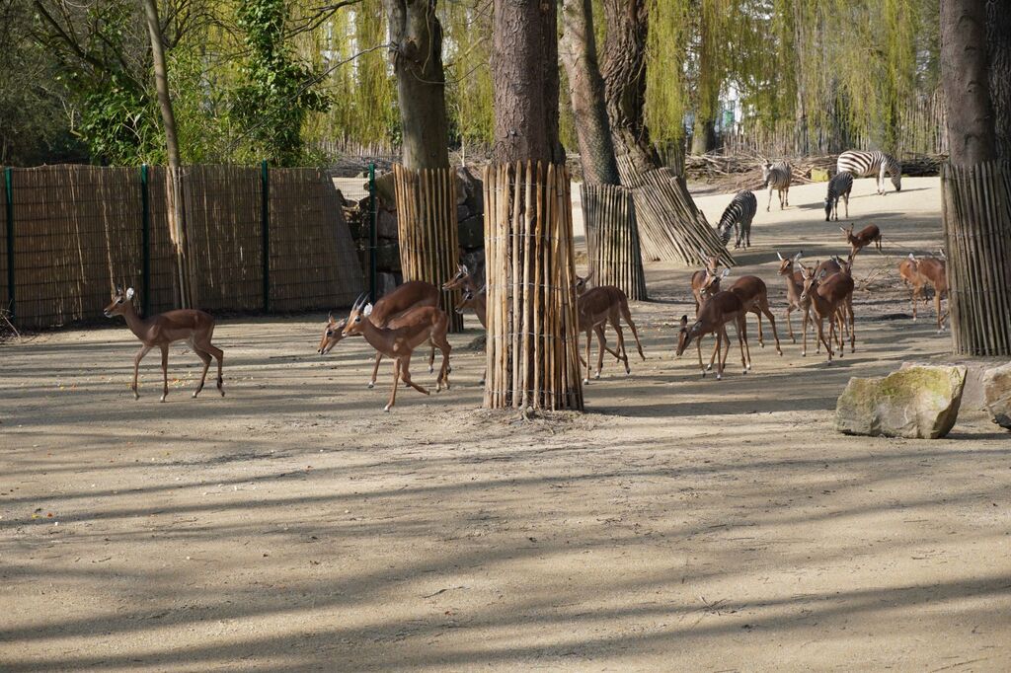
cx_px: 506
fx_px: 2779
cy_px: 336
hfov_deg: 20.6
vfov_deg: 13.8
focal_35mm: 99
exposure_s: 1/250
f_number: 5.6
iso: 100
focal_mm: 66
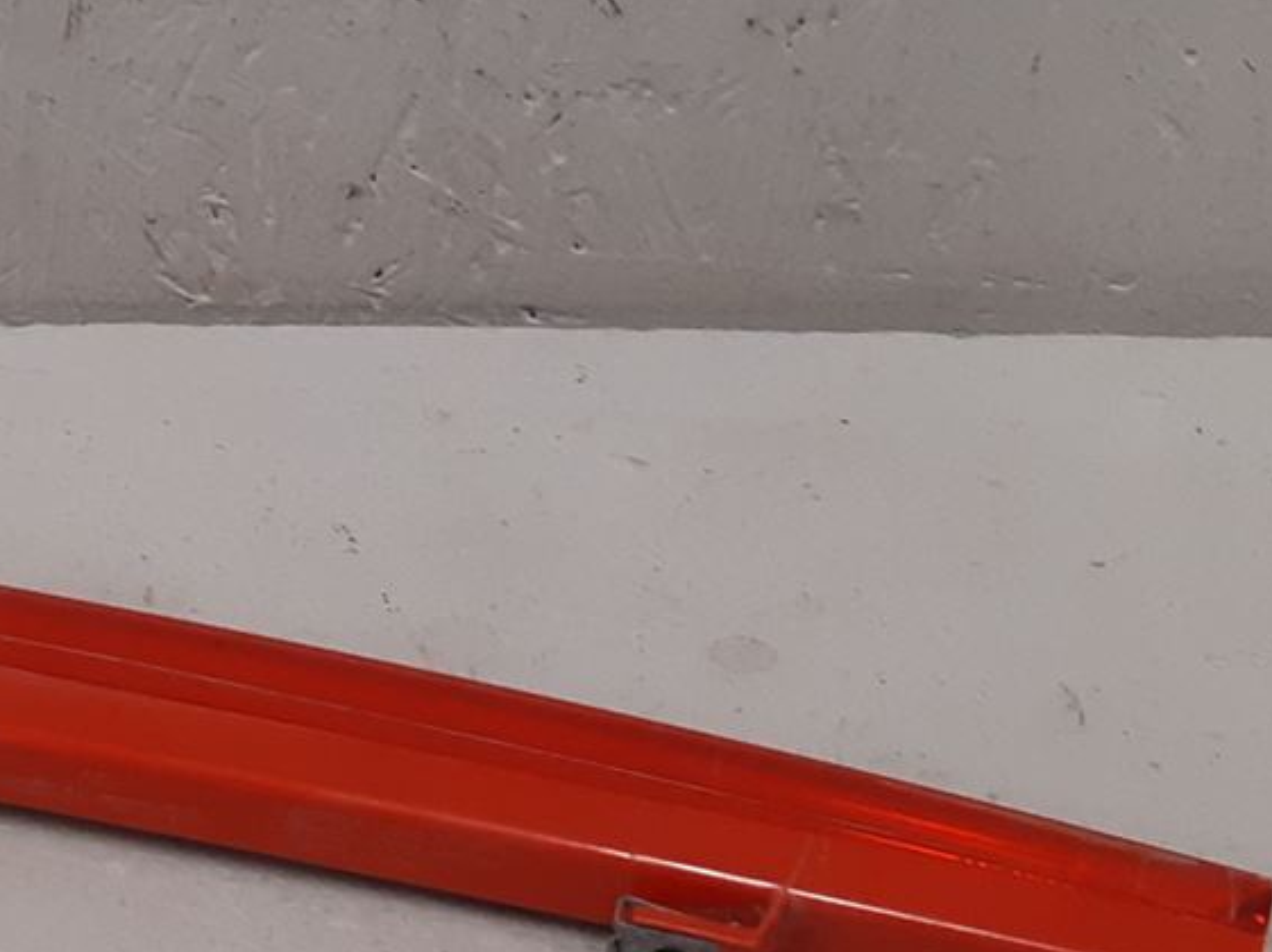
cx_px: -601
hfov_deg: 18.5
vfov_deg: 15.4
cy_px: 816
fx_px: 3489
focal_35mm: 95
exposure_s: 1/50
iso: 100
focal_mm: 3.93
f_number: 1.7
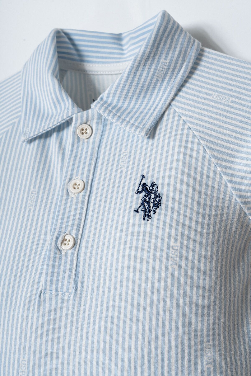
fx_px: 523
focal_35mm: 50
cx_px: 126
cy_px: 188
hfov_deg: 27.0
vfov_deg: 39.6
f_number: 11
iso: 160
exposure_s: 1/160
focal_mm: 50
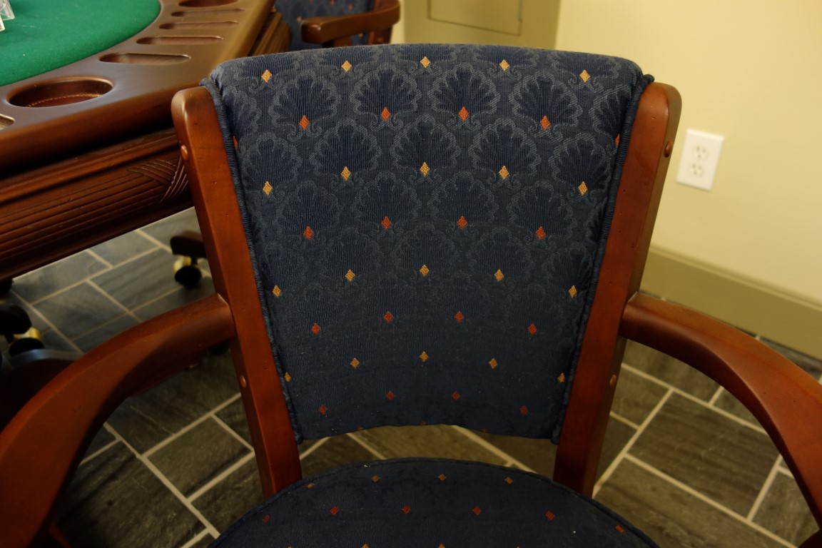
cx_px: 411
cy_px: 274
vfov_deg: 46.4
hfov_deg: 65.5
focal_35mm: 28
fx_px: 639
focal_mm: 10.4
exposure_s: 1/30
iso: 400
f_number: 1.8
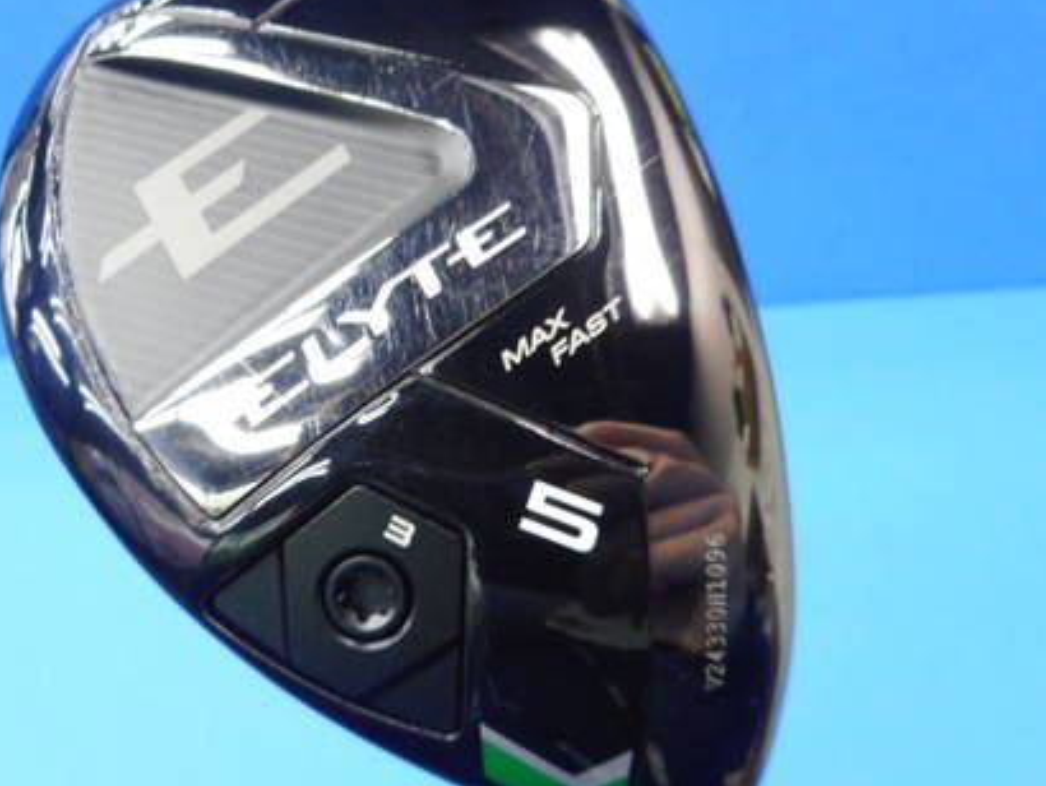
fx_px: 1179
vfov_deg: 36.9
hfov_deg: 47.6
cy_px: 380
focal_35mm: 39
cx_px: 424
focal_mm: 4.5
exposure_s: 1/30
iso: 220
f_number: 3.7
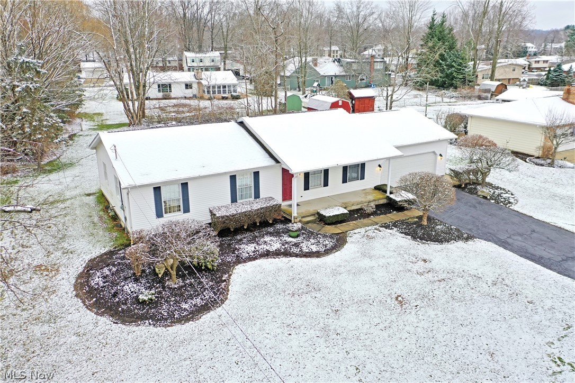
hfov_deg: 65.5
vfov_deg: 46.4
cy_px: 192
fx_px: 447
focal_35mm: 28
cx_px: 288
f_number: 3.2
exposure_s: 1/30
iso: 100
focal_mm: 10.26
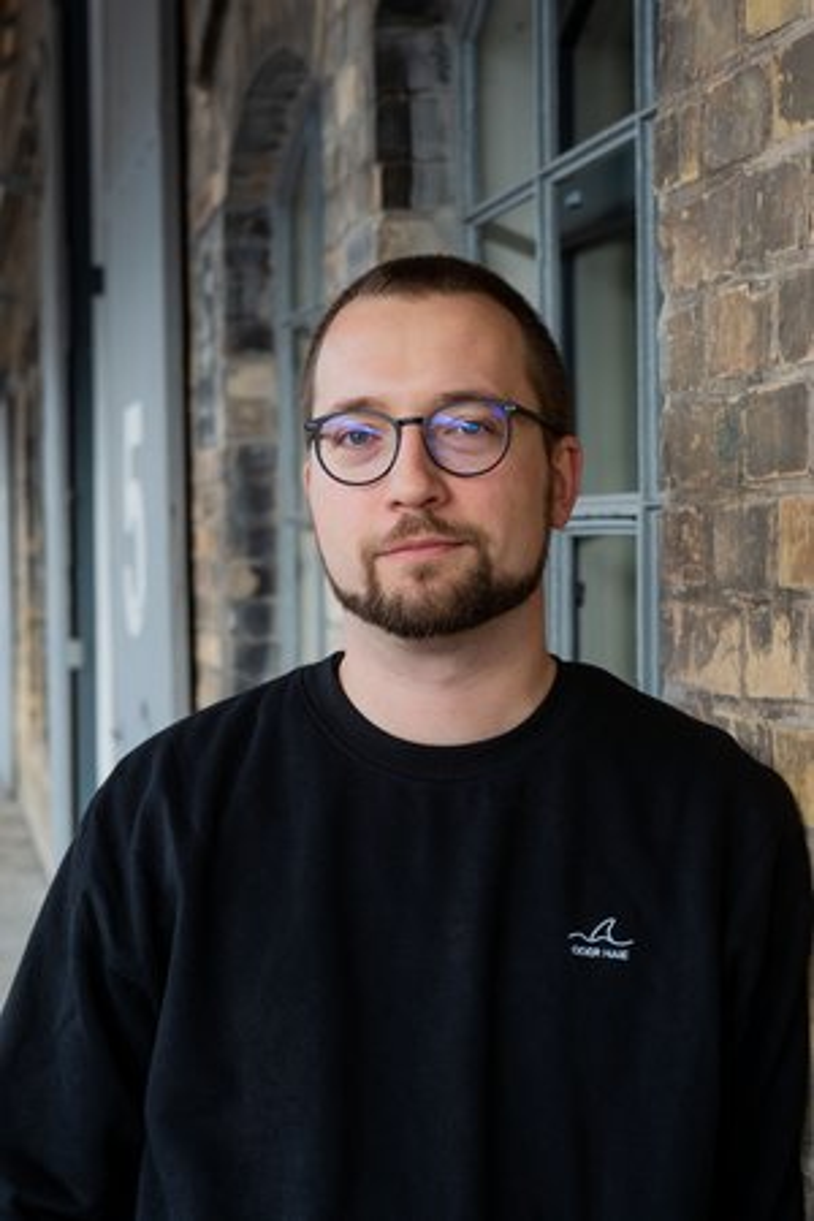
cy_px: 610
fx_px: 2035
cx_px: 407
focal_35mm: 60
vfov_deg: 33.4
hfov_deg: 22.6
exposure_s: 1/125
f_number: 4.5
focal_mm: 40
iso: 250
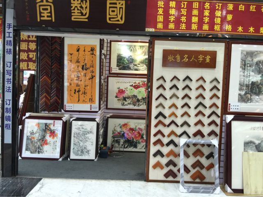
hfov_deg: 61.7
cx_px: 132
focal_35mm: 29
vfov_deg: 48.2
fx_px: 220
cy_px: 98
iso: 32
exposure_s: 1/15
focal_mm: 4.15
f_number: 2.2
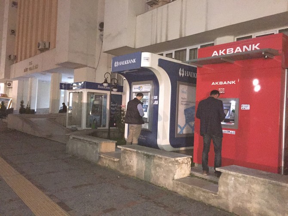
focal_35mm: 29
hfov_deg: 61.7
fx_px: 241
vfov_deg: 48.2
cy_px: 108
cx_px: 144
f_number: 2.2
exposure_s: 1/17
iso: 1600
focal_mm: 4.15
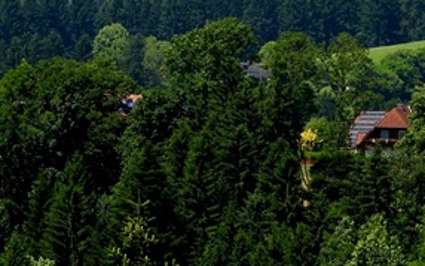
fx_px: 6860
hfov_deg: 3.5
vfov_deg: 2.2
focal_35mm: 592
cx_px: 190
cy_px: -149
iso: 100
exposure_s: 1/640
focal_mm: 35.7
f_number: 4.5
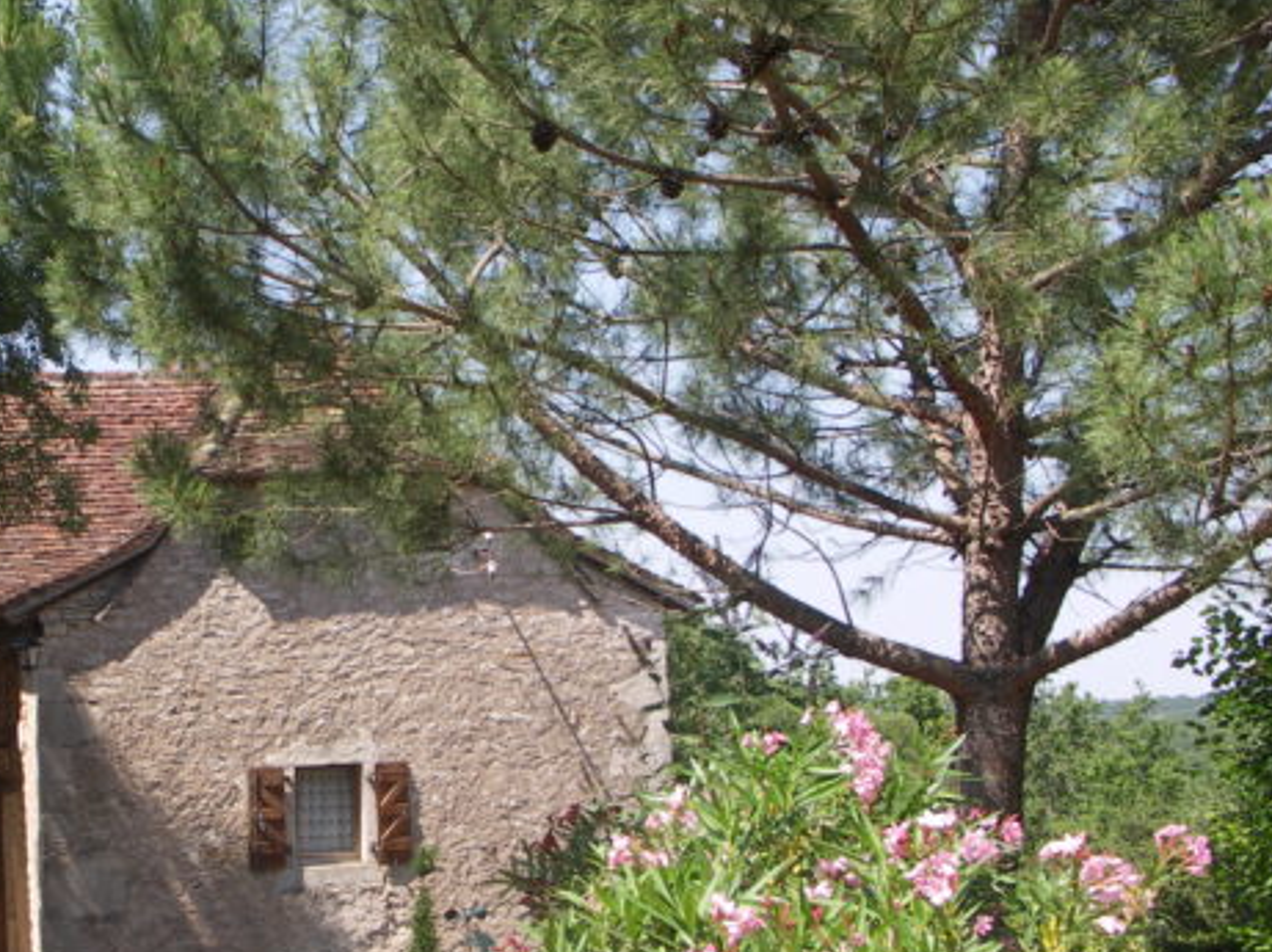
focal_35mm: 66
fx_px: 2423
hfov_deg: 28.9
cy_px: 604
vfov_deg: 22.2
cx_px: 309
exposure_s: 1/200
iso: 50
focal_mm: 10
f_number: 4.5
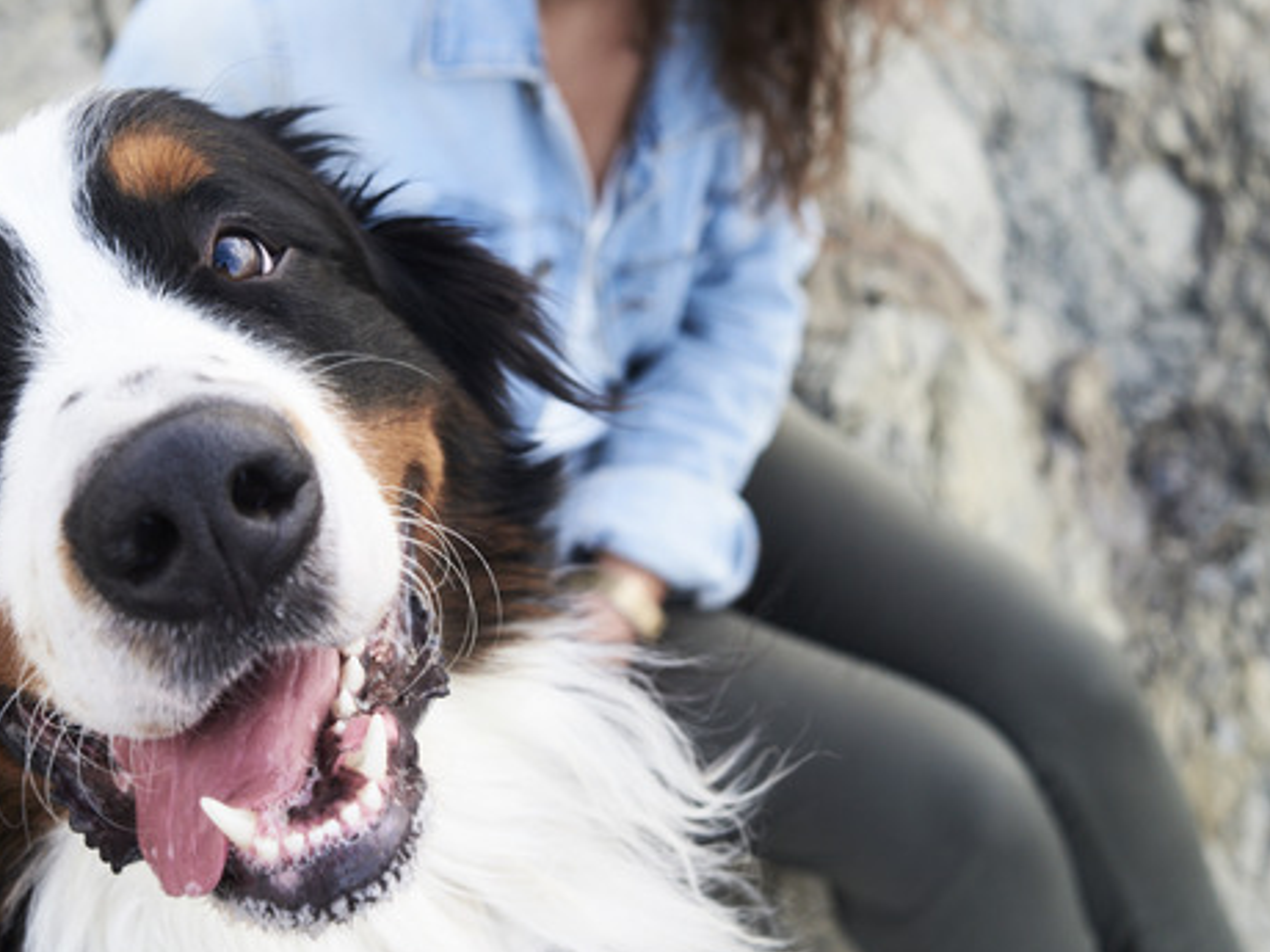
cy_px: 381
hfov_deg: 33.5
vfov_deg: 25.6
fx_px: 2091
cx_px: 417
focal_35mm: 57
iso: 400
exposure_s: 1/250
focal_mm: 35
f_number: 5.6
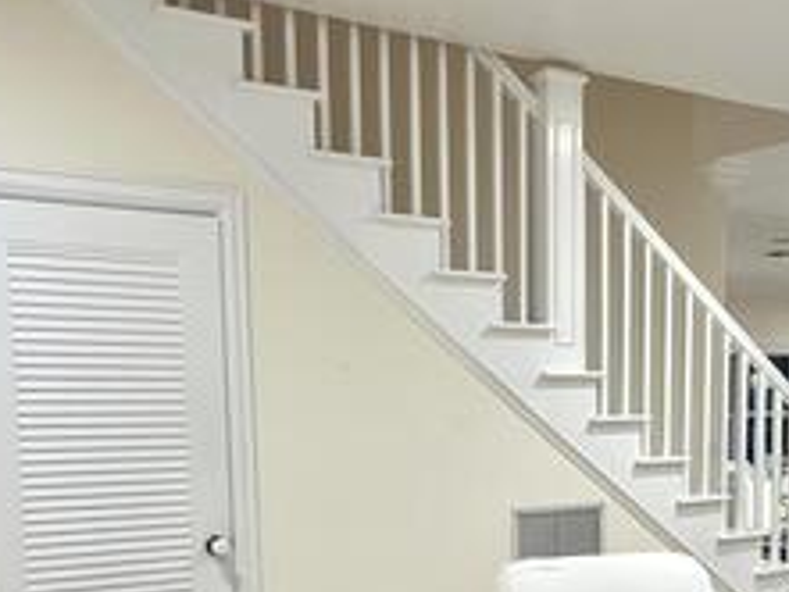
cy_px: 521
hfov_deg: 40.1
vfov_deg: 29.7
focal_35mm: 47
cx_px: 493
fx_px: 1072
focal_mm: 5.1
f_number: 1.6
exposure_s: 1/60
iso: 125
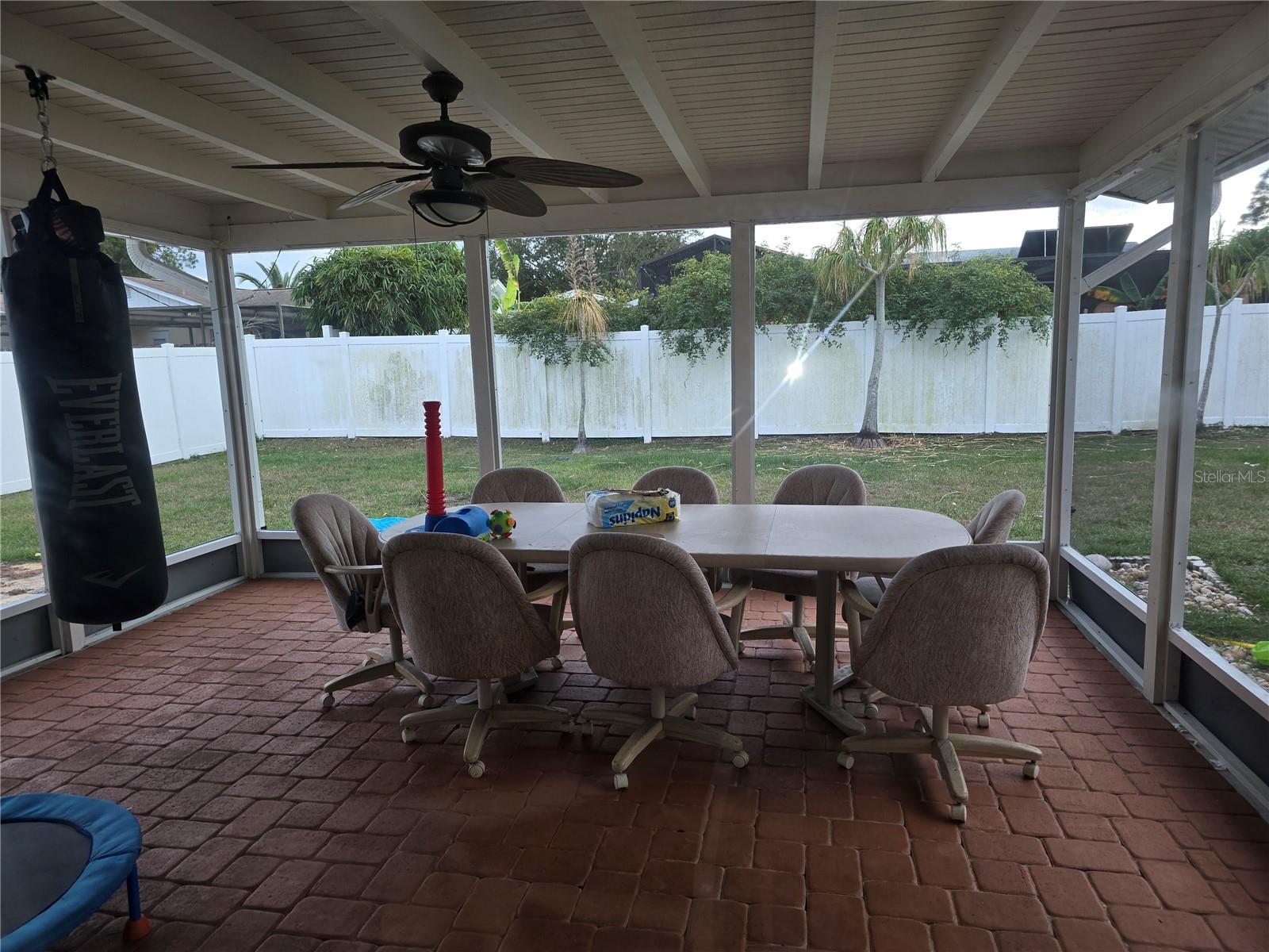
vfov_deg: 58.9
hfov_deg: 73.9
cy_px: 476
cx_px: 634
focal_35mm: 23
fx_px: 843
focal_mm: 6.3
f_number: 1.7
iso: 12
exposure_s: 1/60
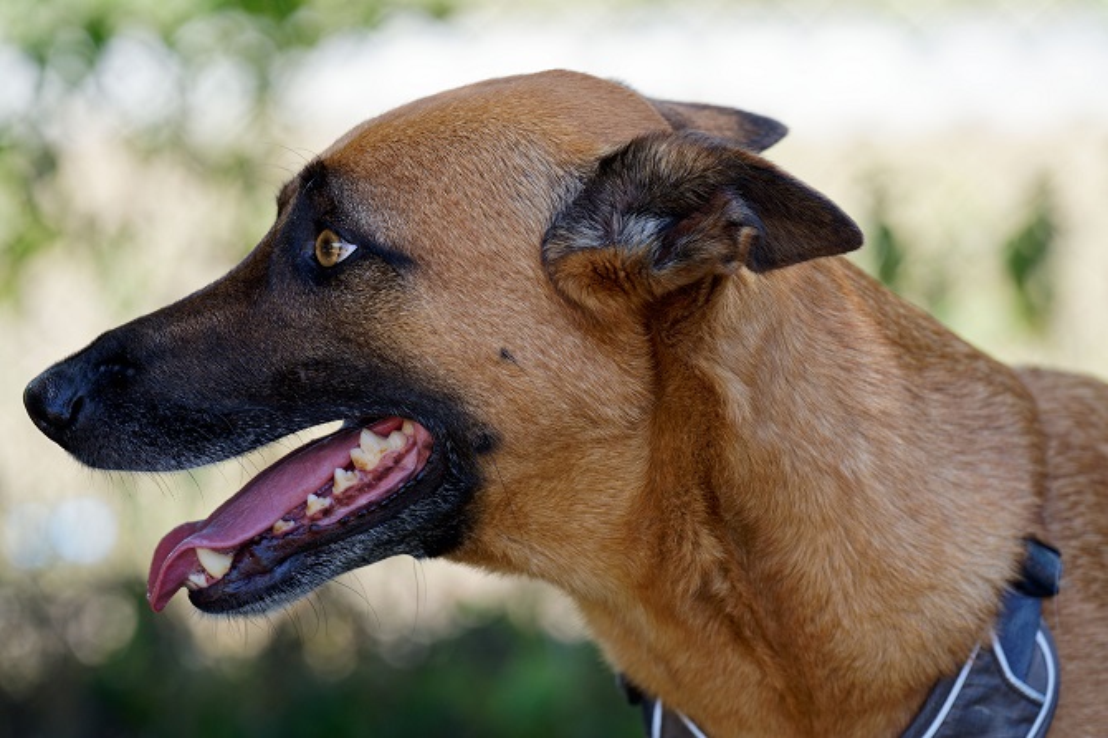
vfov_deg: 7.7
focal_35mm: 178
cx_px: 554
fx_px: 5476
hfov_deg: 11.6
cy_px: 369
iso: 400
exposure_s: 1/200
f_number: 5.6
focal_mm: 178
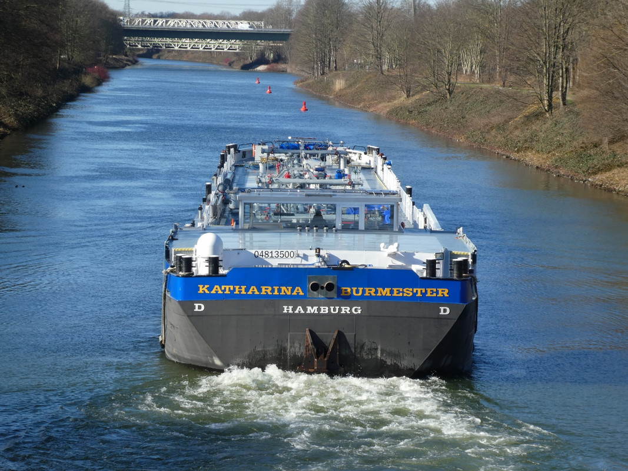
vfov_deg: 10.4
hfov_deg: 13.8
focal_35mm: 143
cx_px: 314
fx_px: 2594
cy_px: 236
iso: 80
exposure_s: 1/200
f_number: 5.4
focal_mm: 25.6
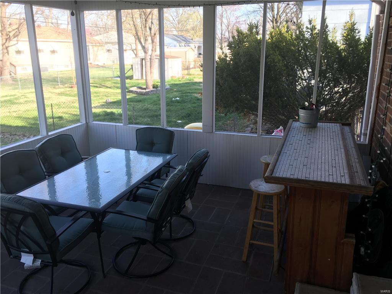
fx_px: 328
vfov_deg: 48.2
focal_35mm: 29
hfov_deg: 61.7
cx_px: 196
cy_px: 147
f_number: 2.2
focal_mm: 4.15
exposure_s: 1/120
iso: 25
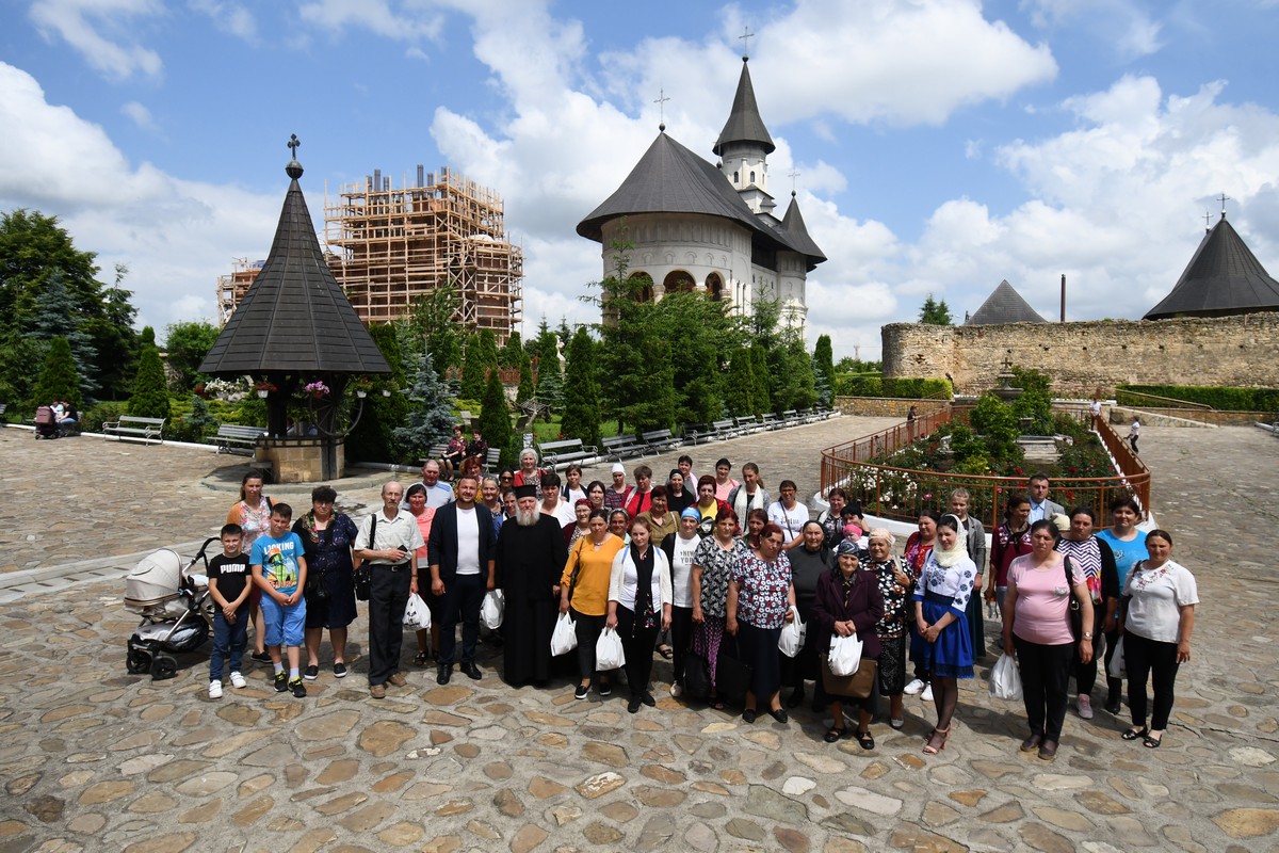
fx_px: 746
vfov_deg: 59.5
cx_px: 640
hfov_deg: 81.2
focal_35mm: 21
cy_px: 426
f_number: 6.3
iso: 640
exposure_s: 1/3200
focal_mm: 14
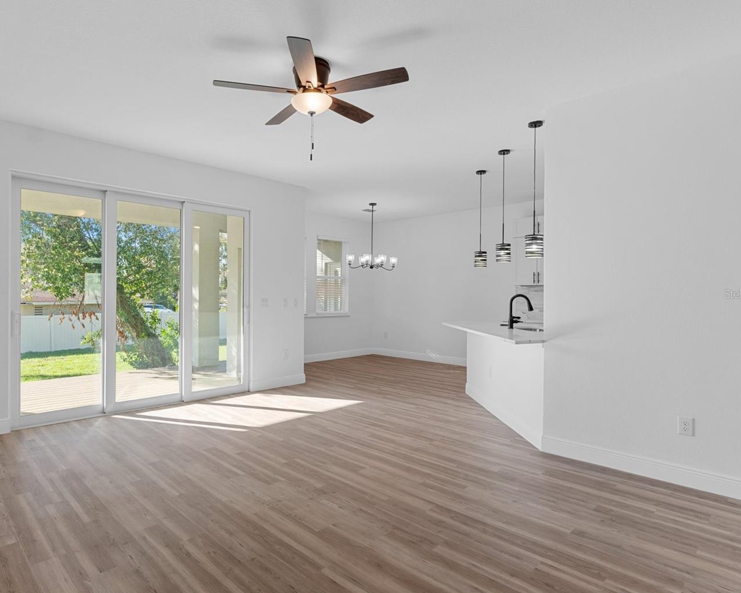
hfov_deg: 79.4
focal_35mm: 20
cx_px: 311
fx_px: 441
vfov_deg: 67.8
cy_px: 294
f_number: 8
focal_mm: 11.4
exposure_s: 1/5
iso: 100
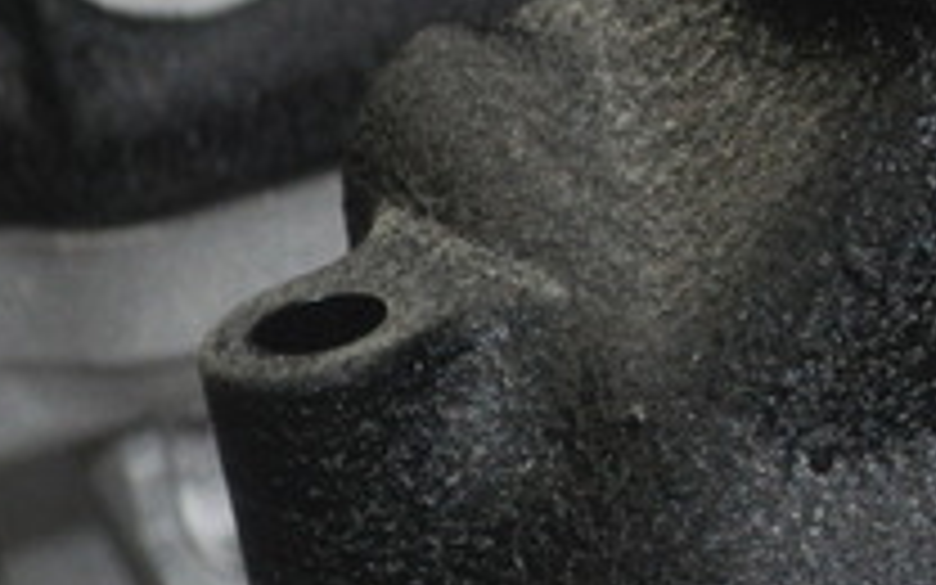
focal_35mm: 412
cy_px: 50
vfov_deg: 3.2
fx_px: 10522
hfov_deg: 5.0
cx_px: 2088
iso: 800
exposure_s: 1/60
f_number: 5.6
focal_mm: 55
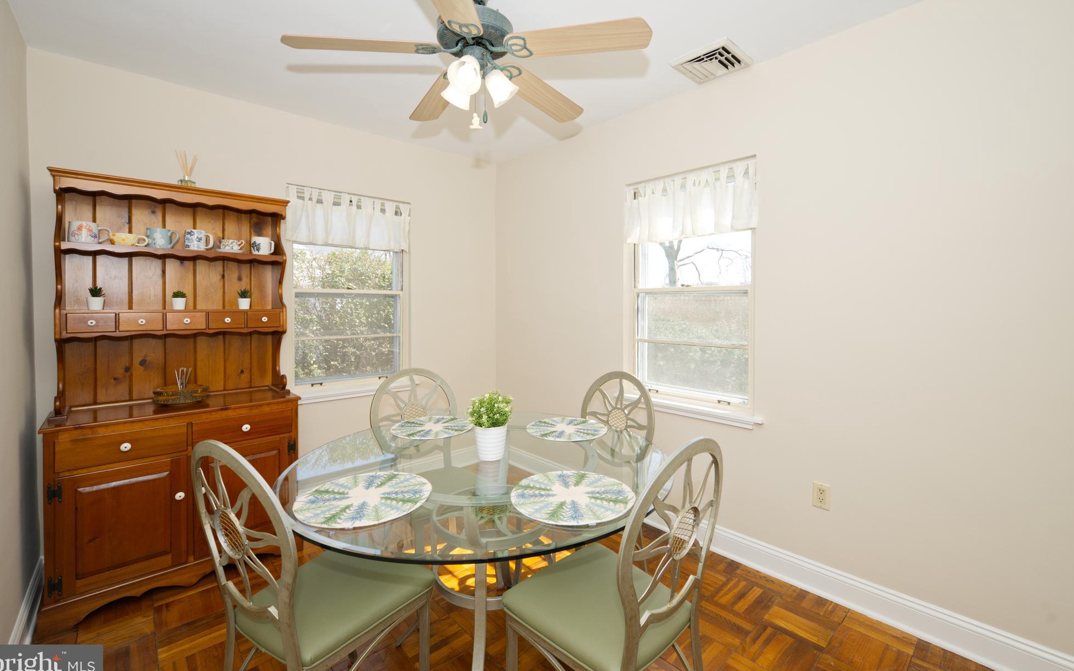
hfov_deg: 101.5
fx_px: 439
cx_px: 545
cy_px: 308
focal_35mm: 15
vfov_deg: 74.6
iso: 250
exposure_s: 1/200
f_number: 8
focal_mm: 14
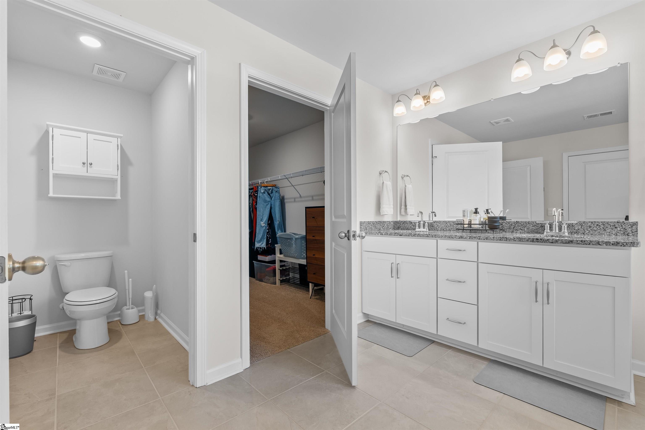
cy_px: 215
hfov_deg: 96.7
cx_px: 322
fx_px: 287
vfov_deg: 73.7
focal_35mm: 16
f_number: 8
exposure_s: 1/5
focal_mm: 16
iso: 200
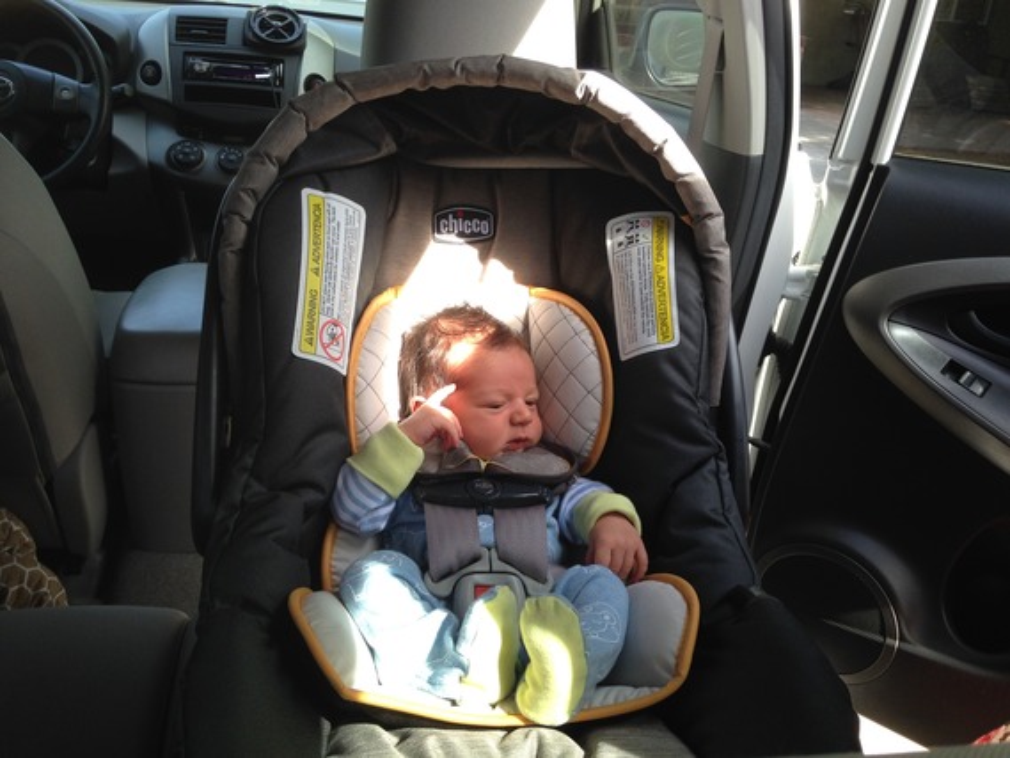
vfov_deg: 43.0
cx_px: 505
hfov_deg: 55.3
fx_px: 963
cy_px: 379
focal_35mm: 33
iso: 50
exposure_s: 1/120
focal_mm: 4.12
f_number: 2.4
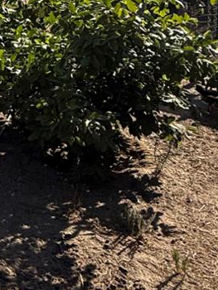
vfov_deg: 30.1
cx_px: -161
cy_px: 3
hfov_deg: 19.2
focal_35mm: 60
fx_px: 503
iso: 50
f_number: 2.2
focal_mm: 2.22
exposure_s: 1/1698
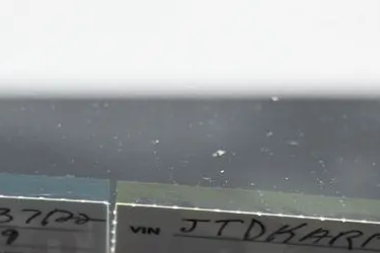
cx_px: 127
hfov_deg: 19.9
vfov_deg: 13.1
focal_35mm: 102
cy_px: 297
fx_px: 1080
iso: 450
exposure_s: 1/125
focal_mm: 25
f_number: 4.2
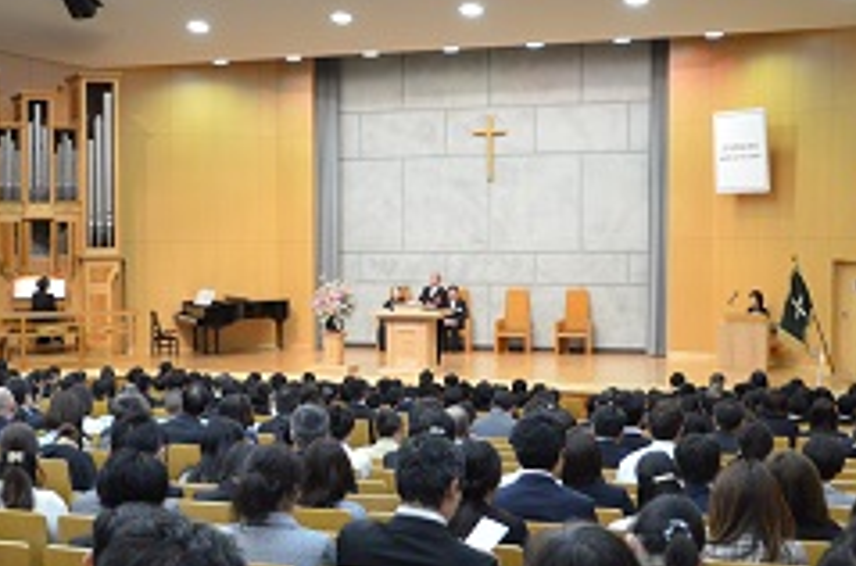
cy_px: 301
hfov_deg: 29.6
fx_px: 1609
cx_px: 287
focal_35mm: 68
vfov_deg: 19.9
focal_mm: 27
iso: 3200
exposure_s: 1/80
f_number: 4.5
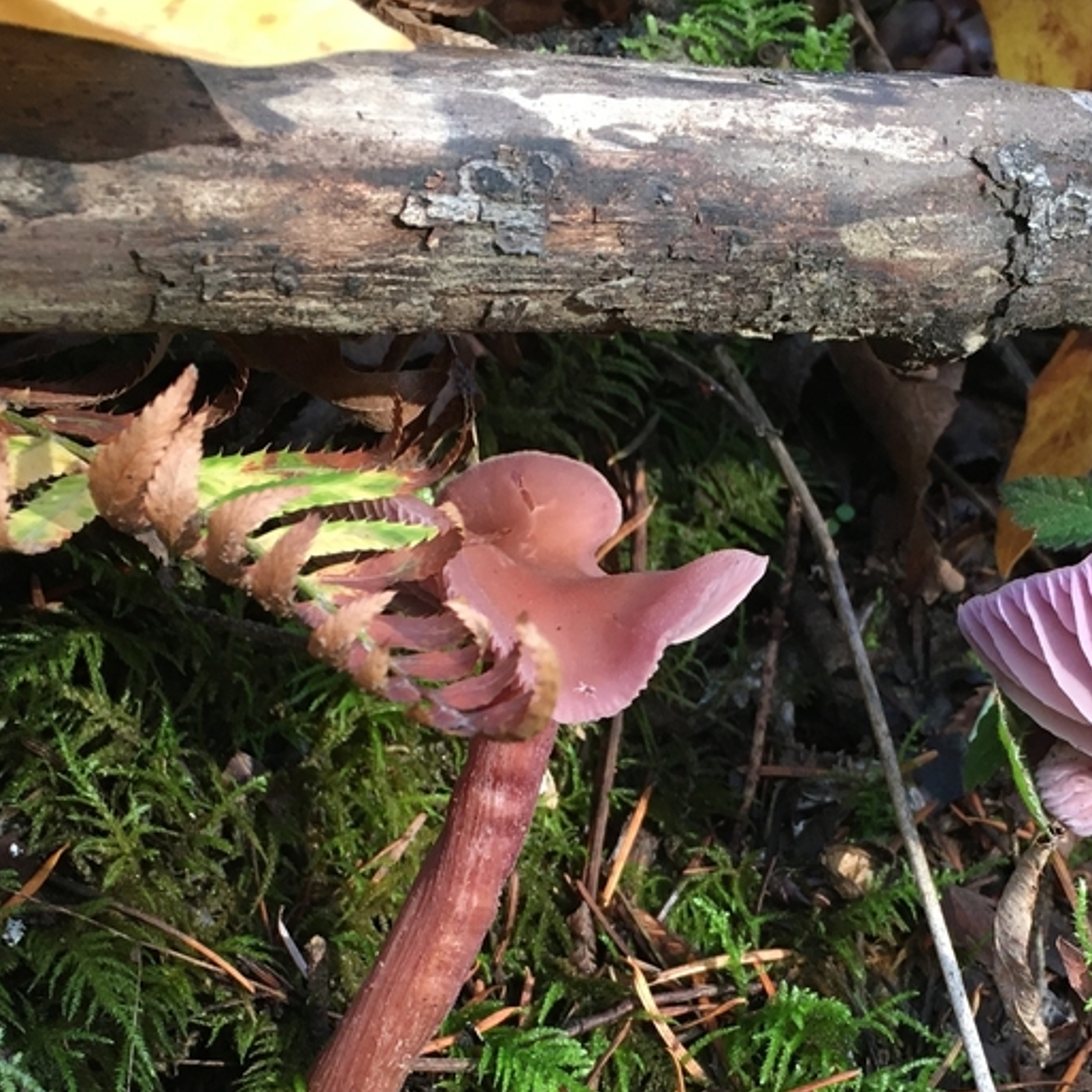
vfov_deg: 29.5
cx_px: 639
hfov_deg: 30.0
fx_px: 2034
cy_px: 835
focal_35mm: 57
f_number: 2.2
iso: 80
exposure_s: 1/30
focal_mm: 4.15
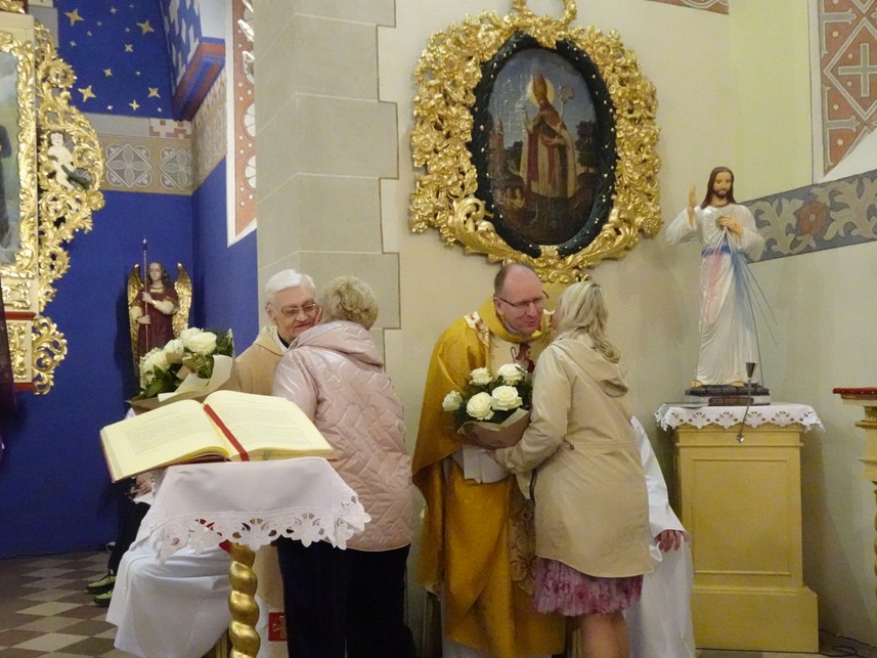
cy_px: 367
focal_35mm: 35
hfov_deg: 52.6
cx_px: 440
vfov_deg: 40.6
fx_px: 887
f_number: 3.5
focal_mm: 5.11
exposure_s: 1/60
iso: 2500
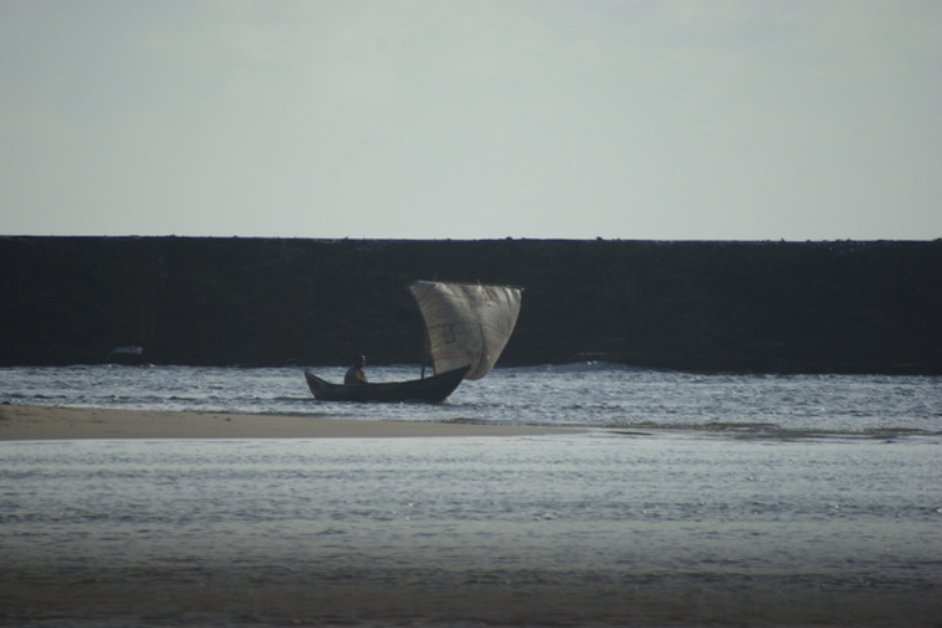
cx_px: 471
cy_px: 314
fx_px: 19628
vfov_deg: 1.8
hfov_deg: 2.7
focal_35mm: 750
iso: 100
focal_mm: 500
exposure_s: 1/500
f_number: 6.7
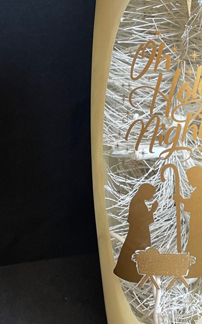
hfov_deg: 19.3
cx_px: 268
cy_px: 101
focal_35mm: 62
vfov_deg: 32.6
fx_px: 546
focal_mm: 4.2
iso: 160
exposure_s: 1/60
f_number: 1.6
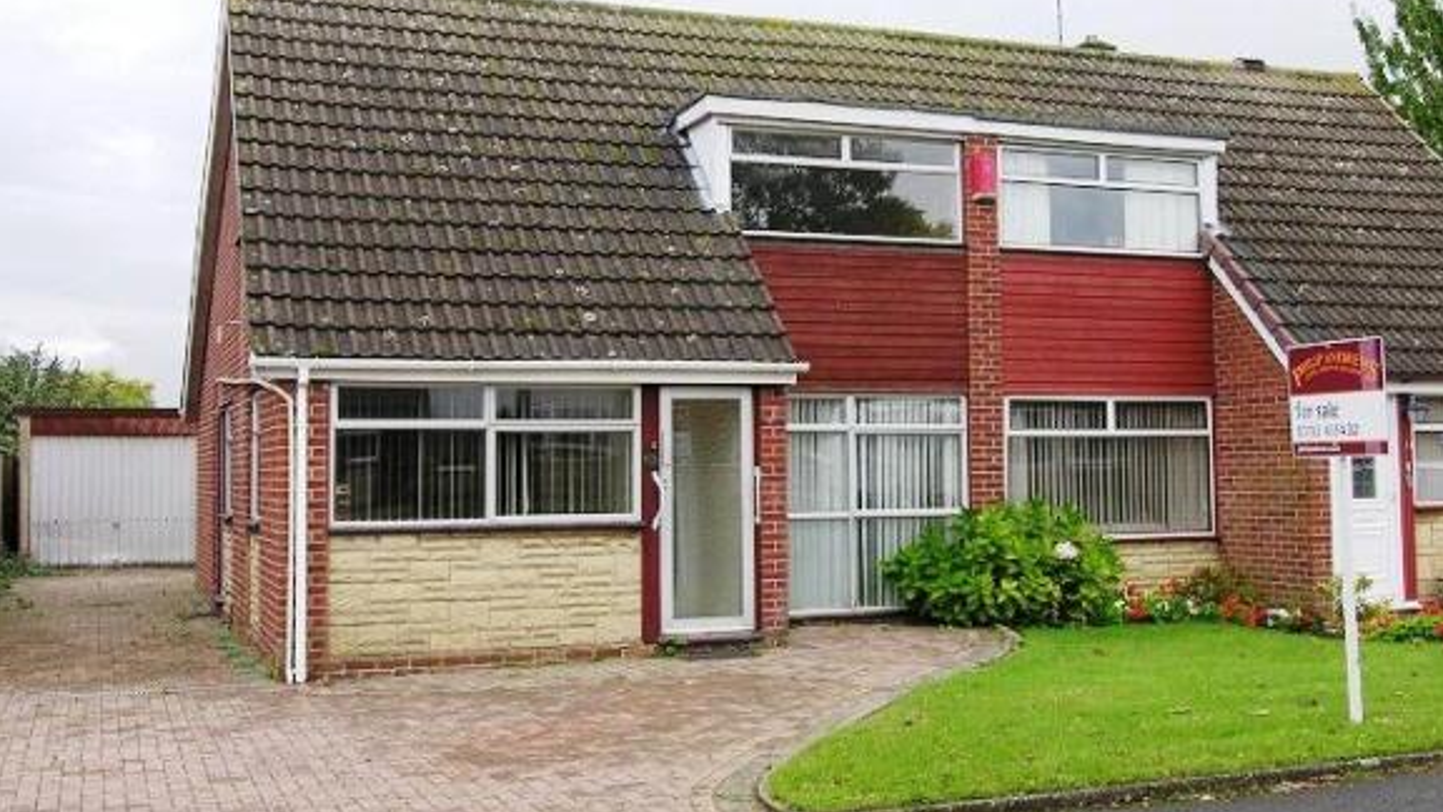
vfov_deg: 27.7
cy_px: 362
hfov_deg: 47.4
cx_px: 720
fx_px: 1645
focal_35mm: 43
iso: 50
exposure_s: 1/95
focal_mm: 10
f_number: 5
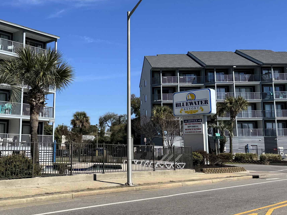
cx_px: 96
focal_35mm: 43
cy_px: 95
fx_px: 356
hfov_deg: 43.3
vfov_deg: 33.6
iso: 80
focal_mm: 6.76
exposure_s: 1/5348
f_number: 1.78
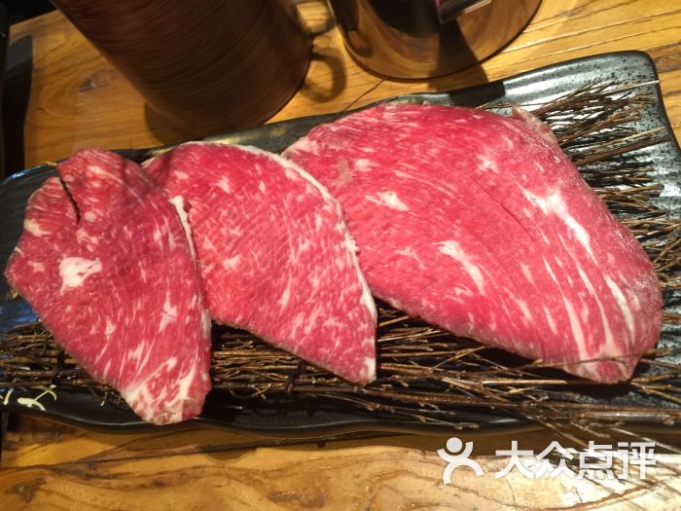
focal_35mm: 29
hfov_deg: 61.7
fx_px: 571
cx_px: 340
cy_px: 256
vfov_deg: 48.2
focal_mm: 4.15
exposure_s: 1/17
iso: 80
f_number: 2.2
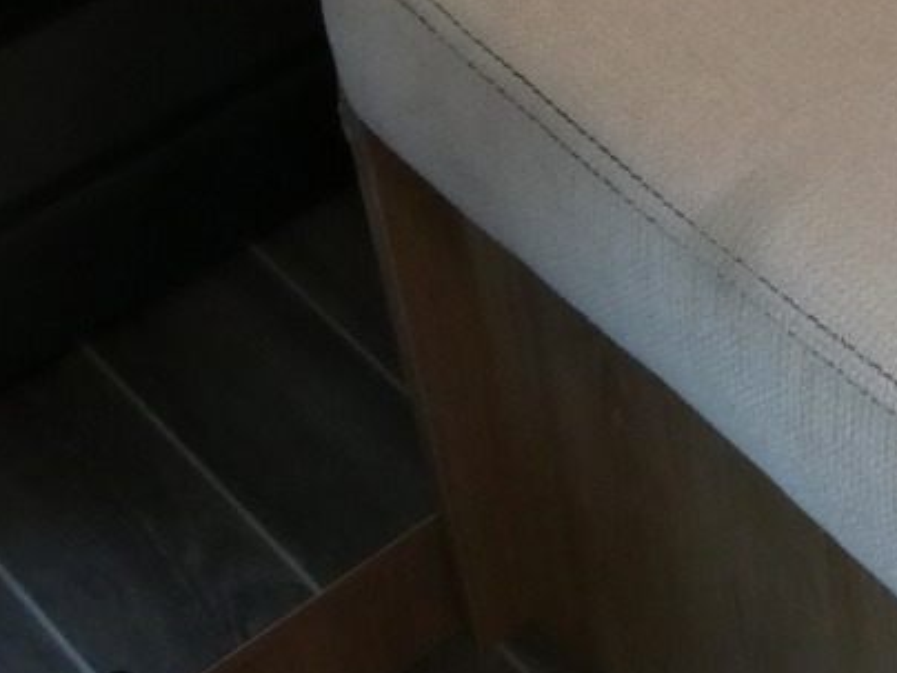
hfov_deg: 17.9
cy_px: -253
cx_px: 1161
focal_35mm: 103
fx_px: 2669
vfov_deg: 13.7
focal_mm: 4.7
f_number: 3.4
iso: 320
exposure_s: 1/80
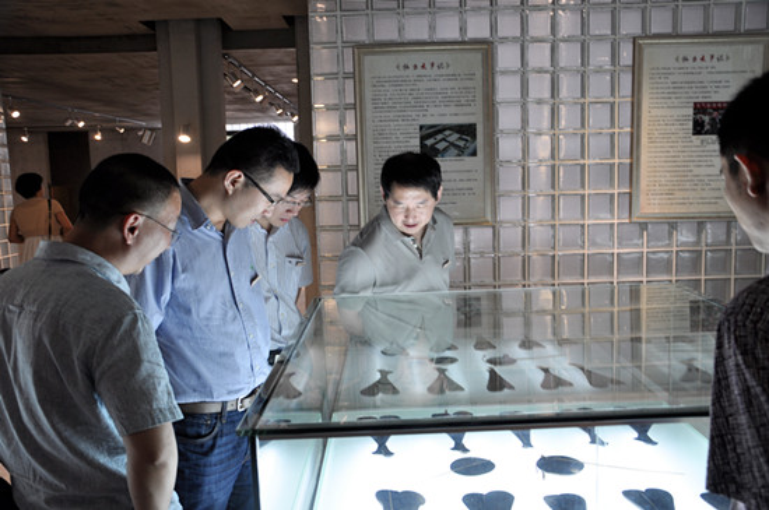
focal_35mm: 33
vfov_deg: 39.9
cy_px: 255
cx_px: 384
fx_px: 704
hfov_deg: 57.3
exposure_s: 1/30
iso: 200
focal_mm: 22
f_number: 3.8
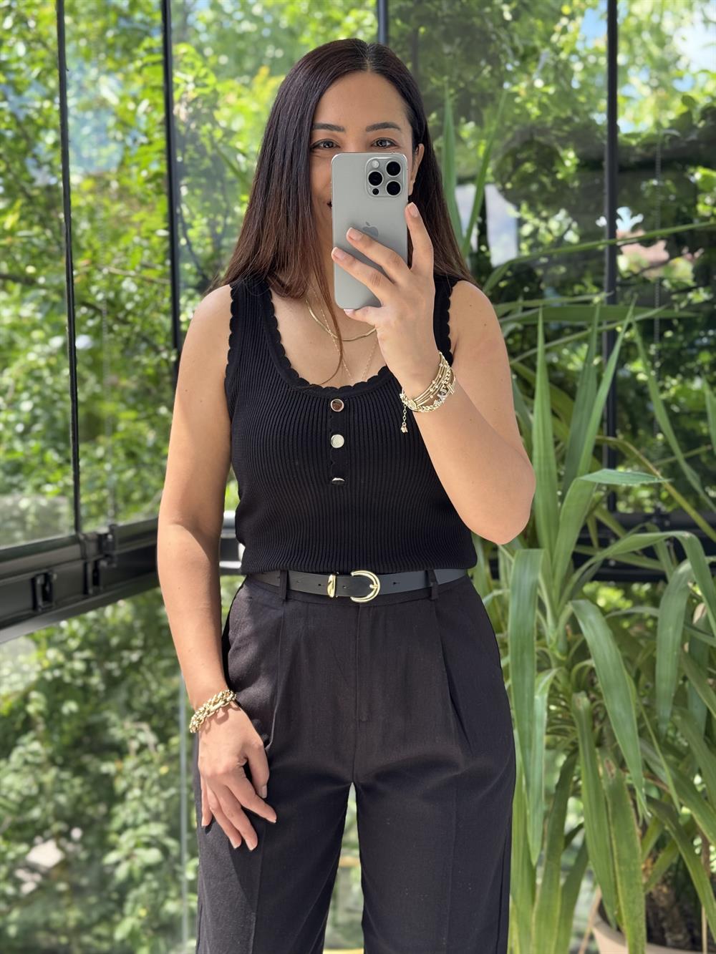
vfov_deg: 39.7
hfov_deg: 30.3
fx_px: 1324
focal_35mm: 48
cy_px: 477
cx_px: 358
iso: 50
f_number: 1.78
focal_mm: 6.76
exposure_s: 1/121
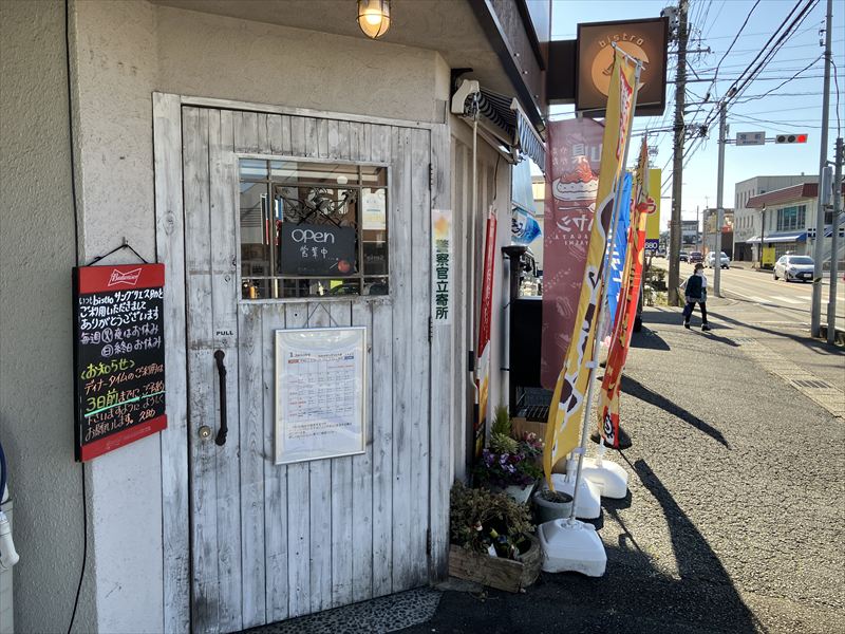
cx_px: 422
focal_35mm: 28
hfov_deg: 63.4
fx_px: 683
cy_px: 317
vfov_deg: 49.7
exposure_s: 1/486
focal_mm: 3.99
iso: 32
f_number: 1.8
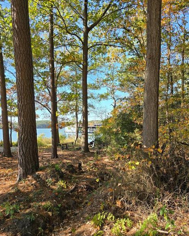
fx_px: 175
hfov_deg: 56.8
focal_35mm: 25
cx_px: 95
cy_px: 130
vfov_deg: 67.9
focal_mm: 6.3
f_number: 1.7
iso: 12
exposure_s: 1/234
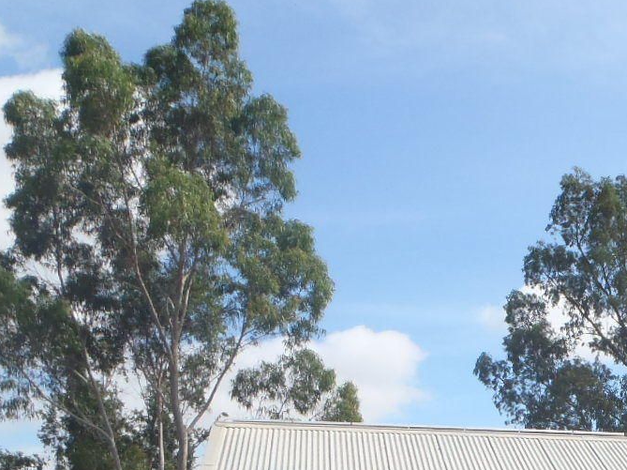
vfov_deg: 20.9
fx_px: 1213
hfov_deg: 26.4
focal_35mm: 67
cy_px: 512
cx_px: 716
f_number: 4.5
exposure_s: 1/500
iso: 80
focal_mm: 5
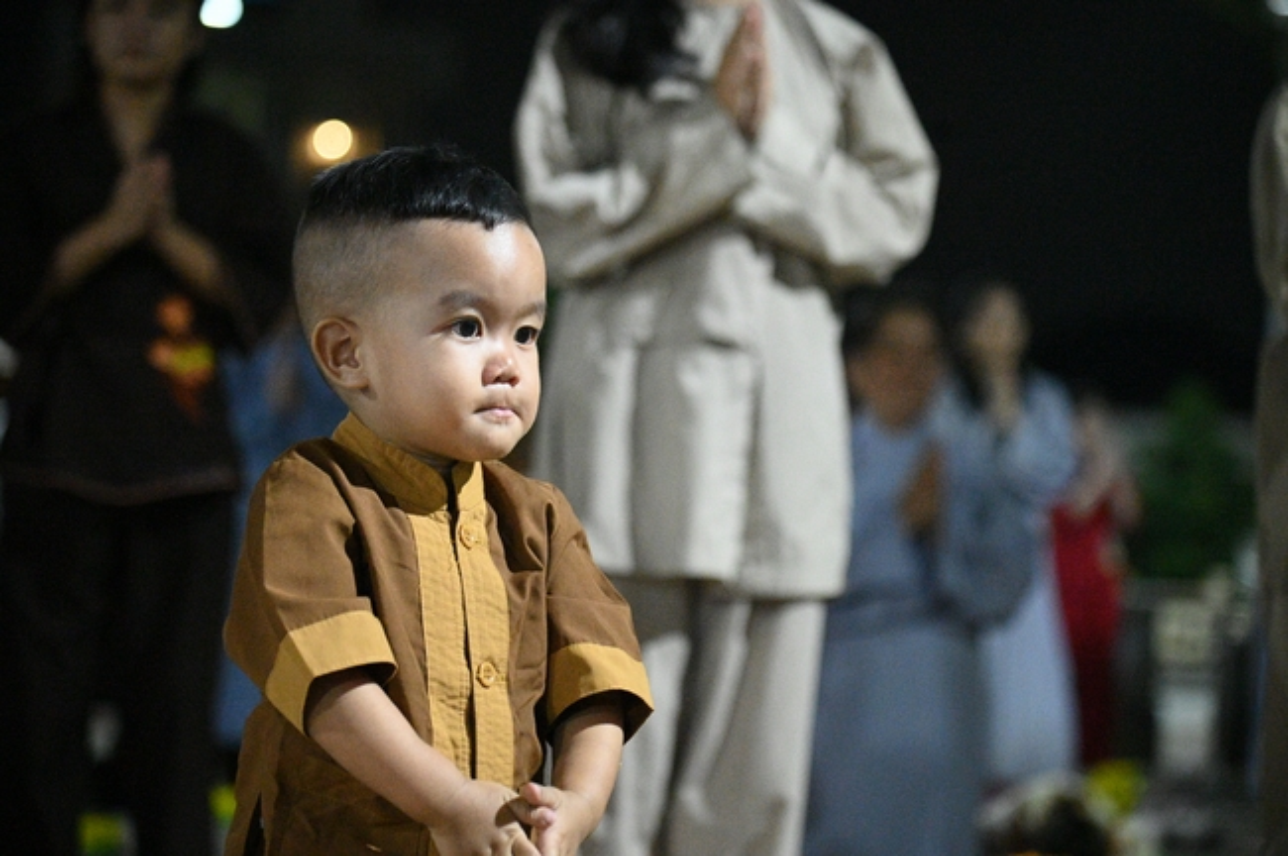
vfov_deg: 12.2
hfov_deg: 18.3
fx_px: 4003
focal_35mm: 112
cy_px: 428
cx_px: 644
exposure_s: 1/200
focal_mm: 112
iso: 25600
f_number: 4
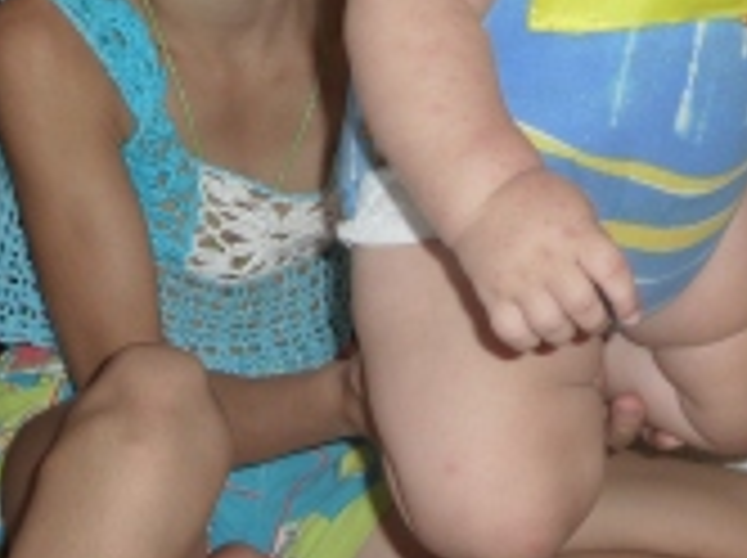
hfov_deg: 19.7
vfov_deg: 14.6
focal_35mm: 100
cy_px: 86
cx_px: 382
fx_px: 2155
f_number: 3.6
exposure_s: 1/30
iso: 125
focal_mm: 6.1
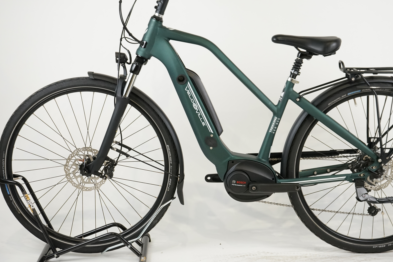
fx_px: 786
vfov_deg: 18.9
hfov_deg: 28.0
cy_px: 105
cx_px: 228
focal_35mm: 72
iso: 2000
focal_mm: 58
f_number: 5.6
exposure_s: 1/200
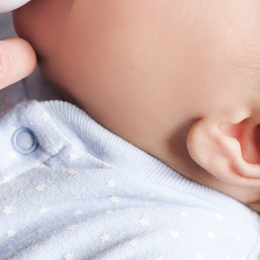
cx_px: 19
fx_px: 3807
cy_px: 75
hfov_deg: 3.9
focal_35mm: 448
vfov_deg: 3.9
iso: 200
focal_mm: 85
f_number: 2
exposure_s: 1/640
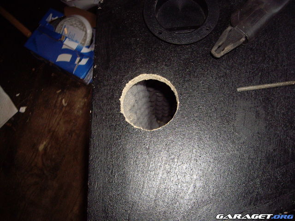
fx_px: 324
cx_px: 148
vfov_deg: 37.7
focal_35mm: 38
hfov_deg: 49.0
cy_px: 110
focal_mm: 6.2
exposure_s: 1/40
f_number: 2.7
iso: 200
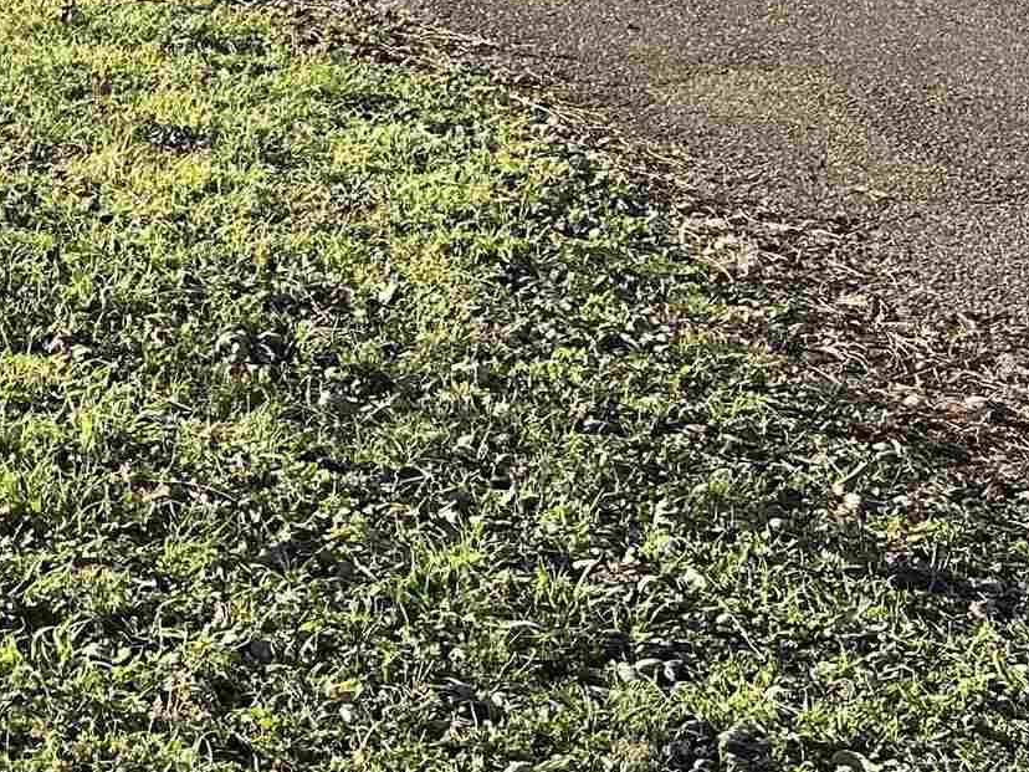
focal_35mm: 89
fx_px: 2646
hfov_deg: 20.0
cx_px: -345
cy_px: 144
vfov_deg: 16.5
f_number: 1.78
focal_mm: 6.86
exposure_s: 1/1988
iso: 80
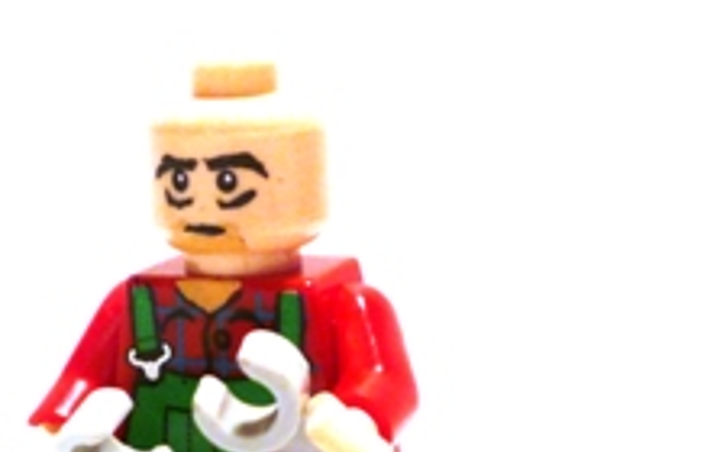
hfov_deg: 24.2
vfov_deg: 15.4
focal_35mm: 85
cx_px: 249
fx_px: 1670
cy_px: 184
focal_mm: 4.6
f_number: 2.8
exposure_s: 1/80
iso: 100
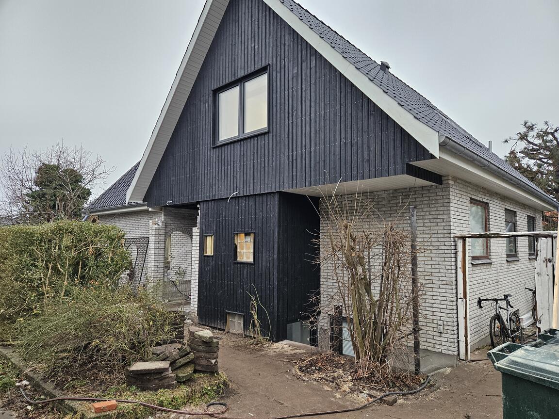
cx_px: 280
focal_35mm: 23
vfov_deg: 58.9
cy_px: 210
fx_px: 371
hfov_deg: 73.9
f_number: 1.8
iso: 200
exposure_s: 1/142
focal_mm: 5.4
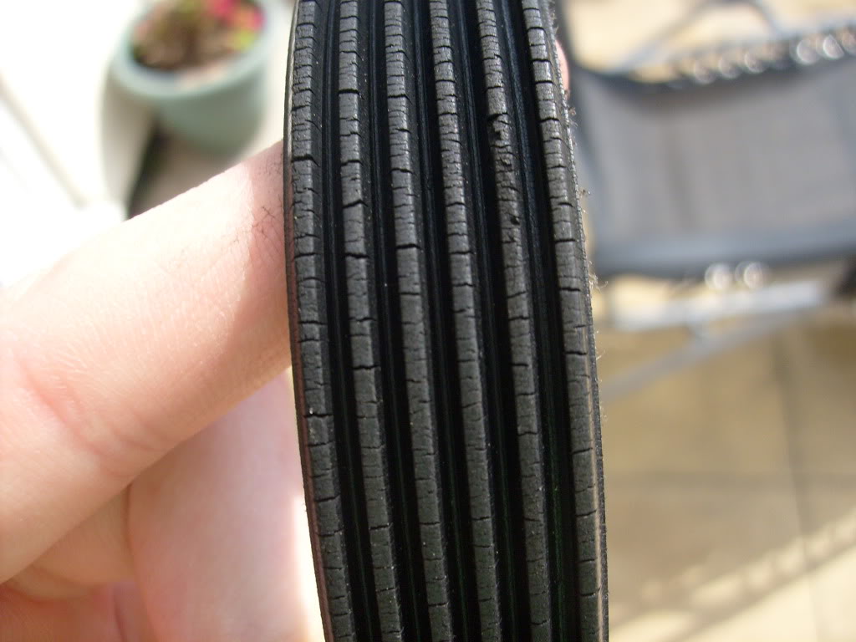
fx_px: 865
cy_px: 321
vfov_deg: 40.7
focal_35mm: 35
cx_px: 428
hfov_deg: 52.6
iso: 80
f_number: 7.1
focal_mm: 5.8
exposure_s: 1/90
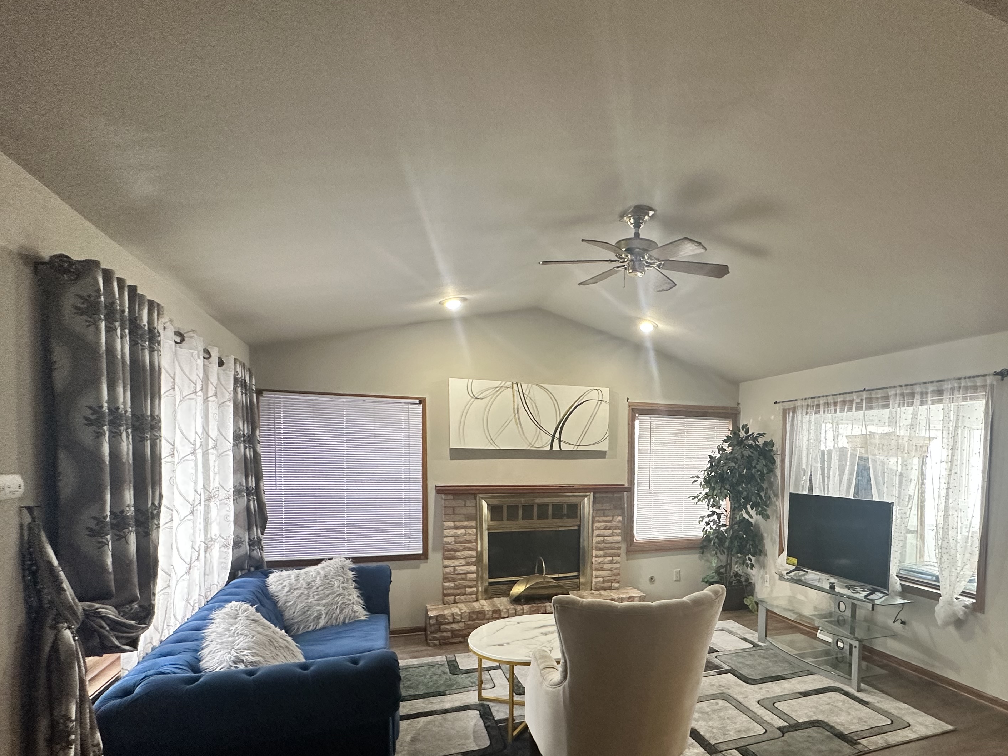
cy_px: 486
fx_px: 582
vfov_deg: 64.7
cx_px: 639
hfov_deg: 80.0
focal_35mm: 20
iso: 250
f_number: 2.2
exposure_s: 1/60
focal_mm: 2.22
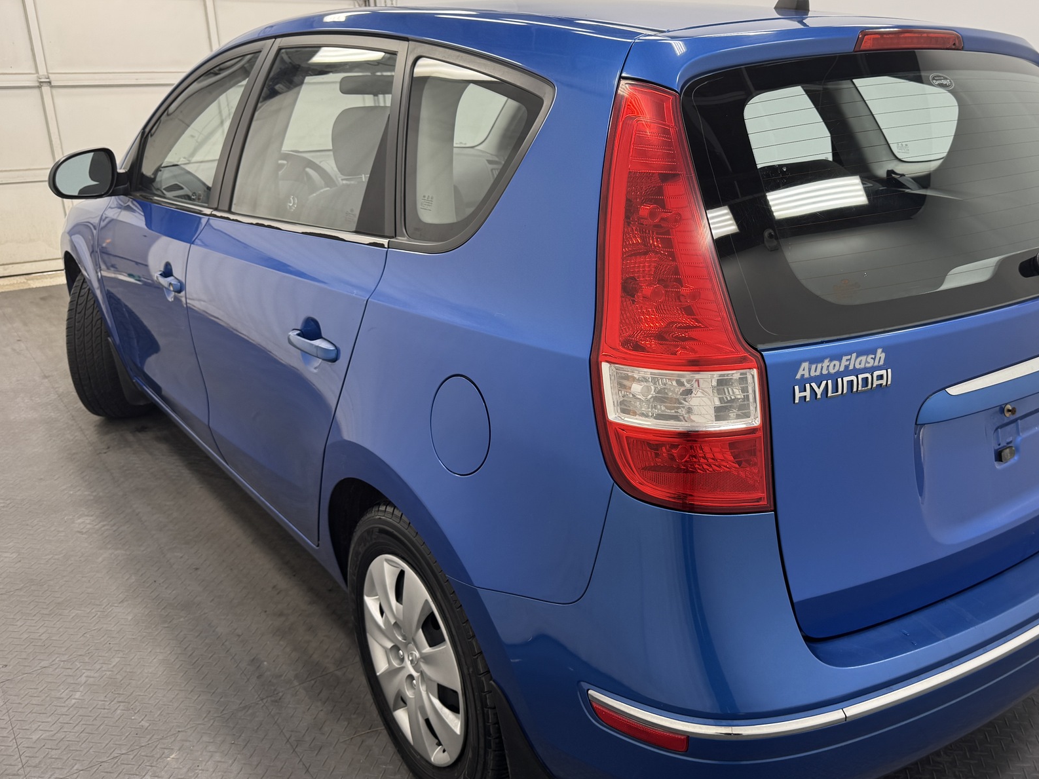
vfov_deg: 45.4
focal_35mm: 31
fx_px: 930
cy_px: 377
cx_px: 659
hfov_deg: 57.5
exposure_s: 1/229
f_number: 1.78
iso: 64
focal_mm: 6.76
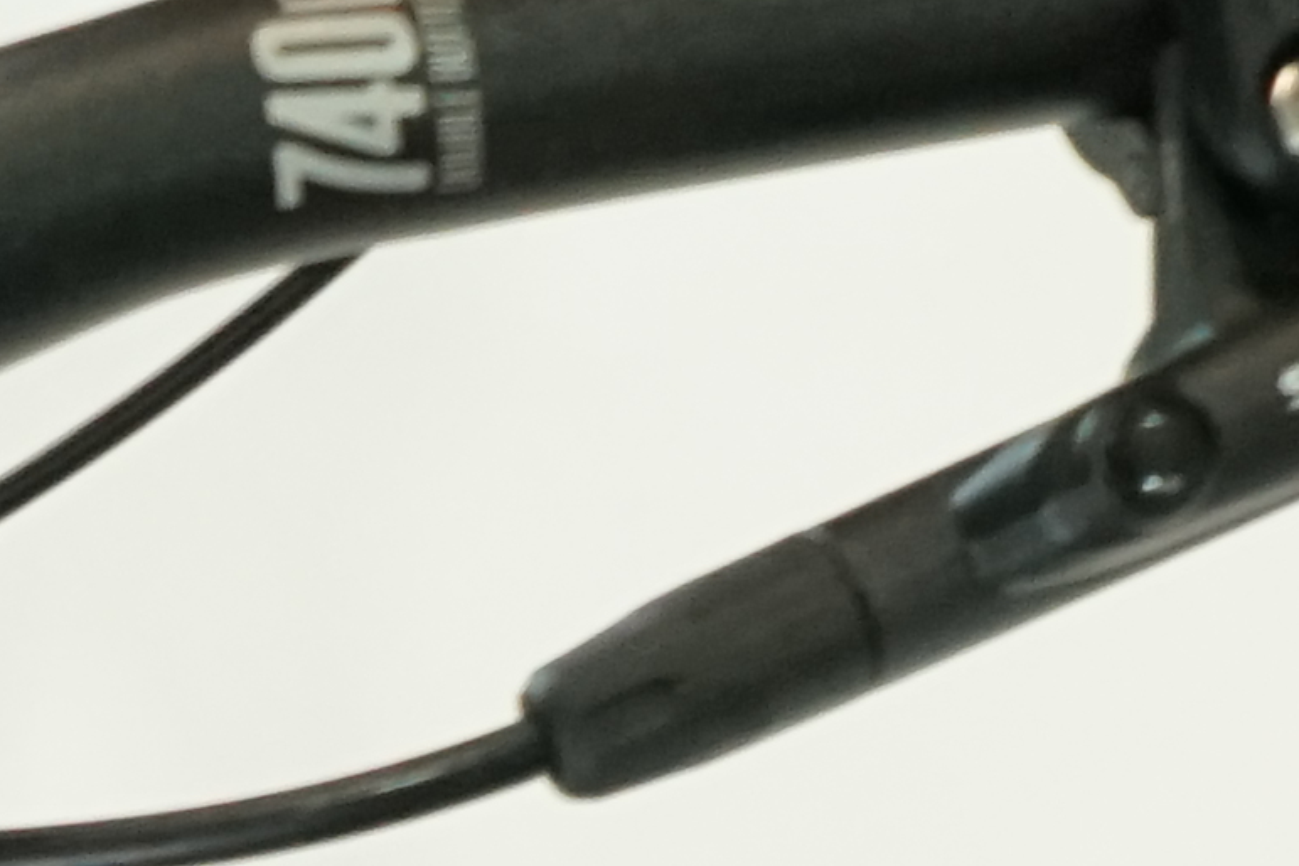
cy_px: 2583
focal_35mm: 218
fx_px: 7866
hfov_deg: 8.7
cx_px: -1575
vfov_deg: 5.9
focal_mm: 28
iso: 2500
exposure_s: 1/200
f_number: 6.3
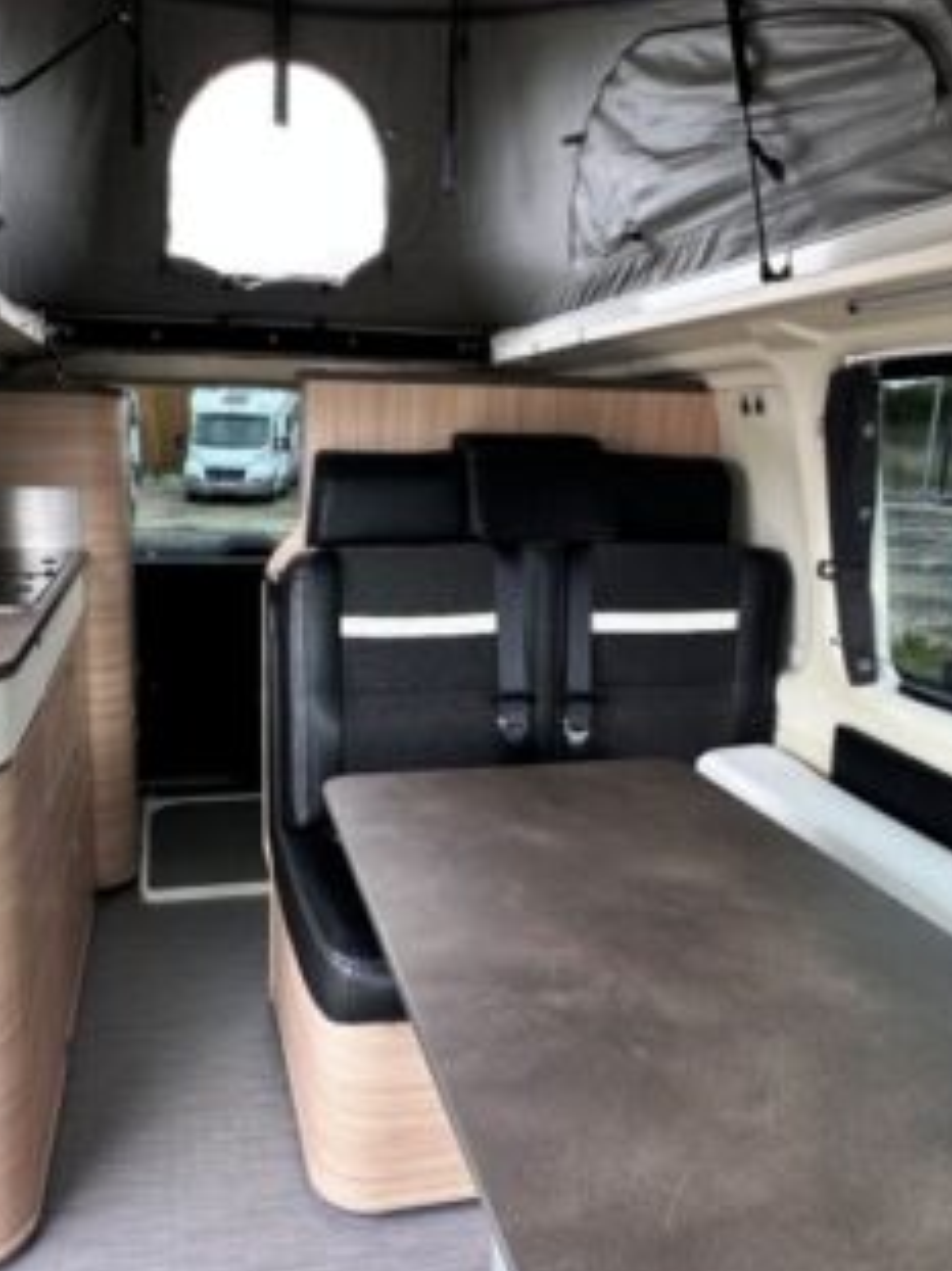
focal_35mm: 27
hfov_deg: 51.0
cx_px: 376
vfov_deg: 65.3
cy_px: 654
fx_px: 991
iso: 80
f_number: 2.2
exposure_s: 1/99
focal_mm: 2.22
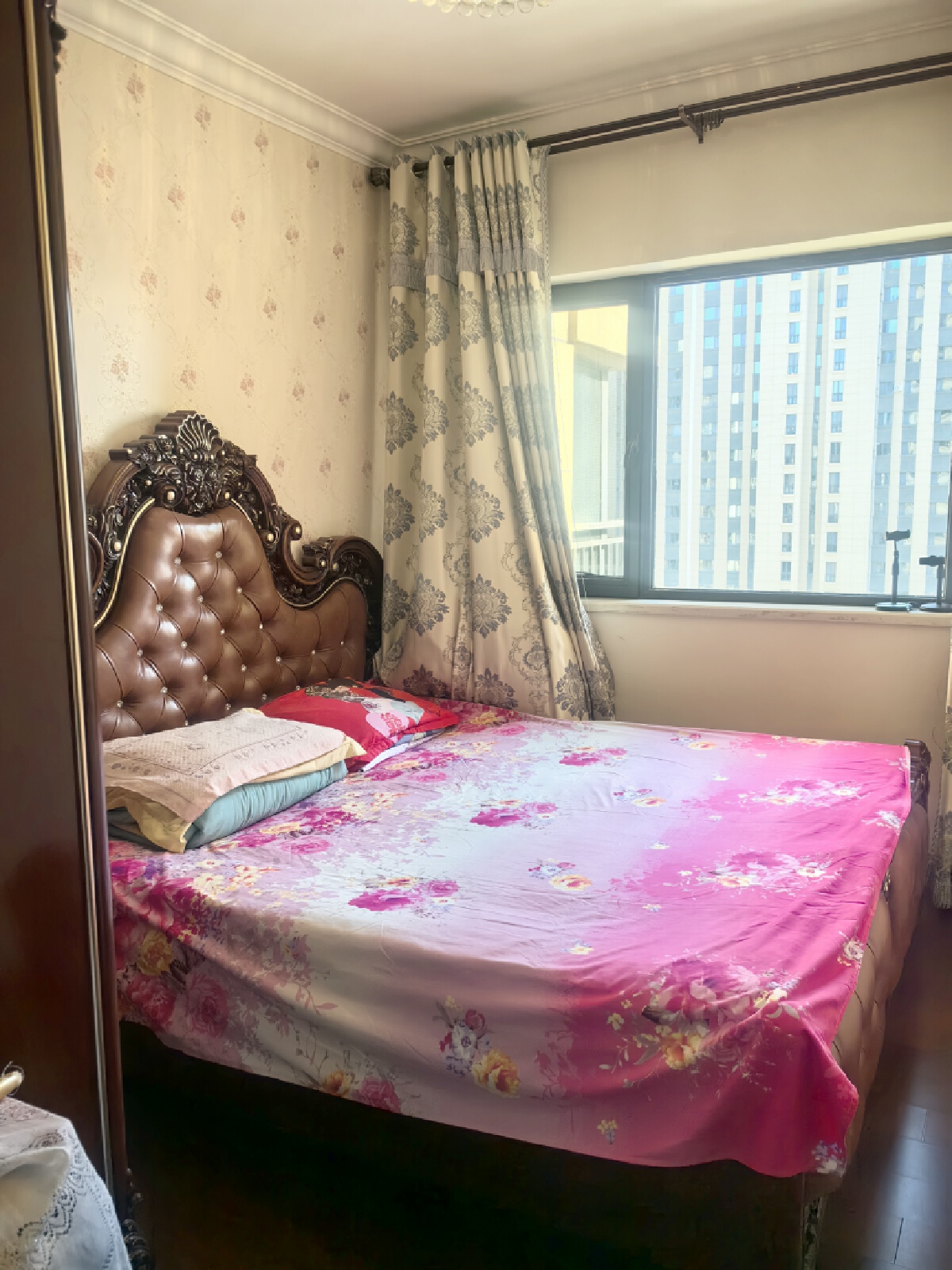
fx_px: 990
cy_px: 635
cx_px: 476
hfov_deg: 51.4
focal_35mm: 27
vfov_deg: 65.3
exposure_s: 1/100
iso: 64
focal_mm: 5.75
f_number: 2
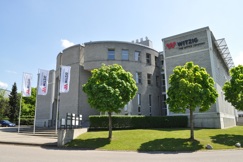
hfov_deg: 67.4
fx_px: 182
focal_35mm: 27
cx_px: 122
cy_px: 81
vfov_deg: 47.8
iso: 800
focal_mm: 18
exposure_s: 1/500
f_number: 11
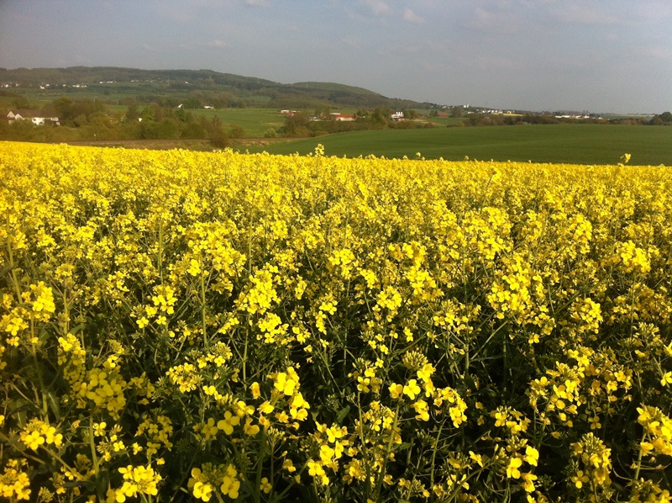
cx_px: 336
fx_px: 679
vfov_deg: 40.6
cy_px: 252
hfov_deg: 52.7
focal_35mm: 35
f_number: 2.8
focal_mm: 3.85
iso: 80
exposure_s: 1/1077
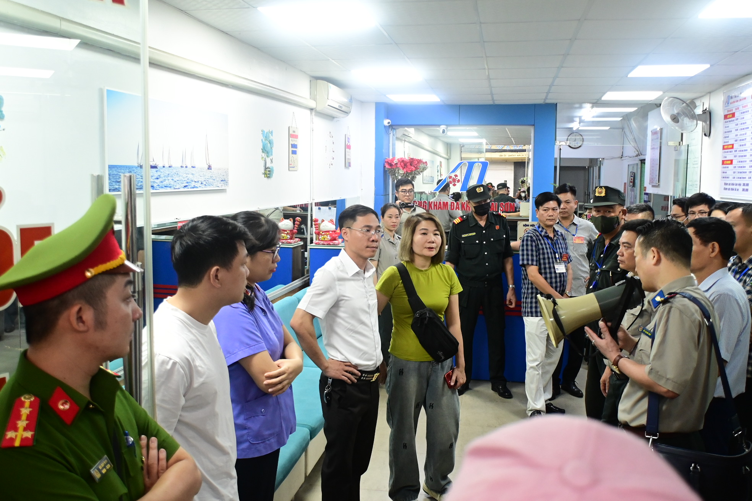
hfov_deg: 55.8
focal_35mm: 34
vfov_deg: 38.9
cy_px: 250
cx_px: 376
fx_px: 710
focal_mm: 23
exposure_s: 1/200
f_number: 4
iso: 2500
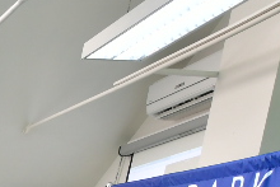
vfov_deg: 11.0
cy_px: 467
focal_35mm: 103
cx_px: -448
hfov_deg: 13.0
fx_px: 802
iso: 280
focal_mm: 14
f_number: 2.8
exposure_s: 1/125
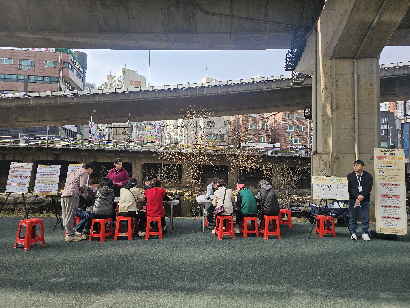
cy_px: 154
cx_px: 205
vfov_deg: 58.9
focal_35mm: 23
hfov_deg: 73.9
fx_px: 272
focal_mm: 6.3
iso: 10
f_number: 1.7
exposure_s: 1/296
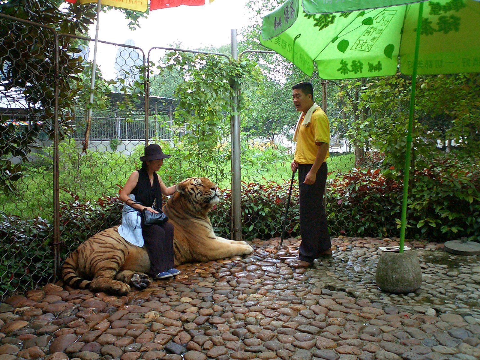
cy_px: 180
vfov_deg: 38.7
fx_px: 513
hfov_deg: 50.1
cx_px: 240
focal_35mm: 37
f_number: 3.5
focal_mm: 5.6
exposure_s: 1/80
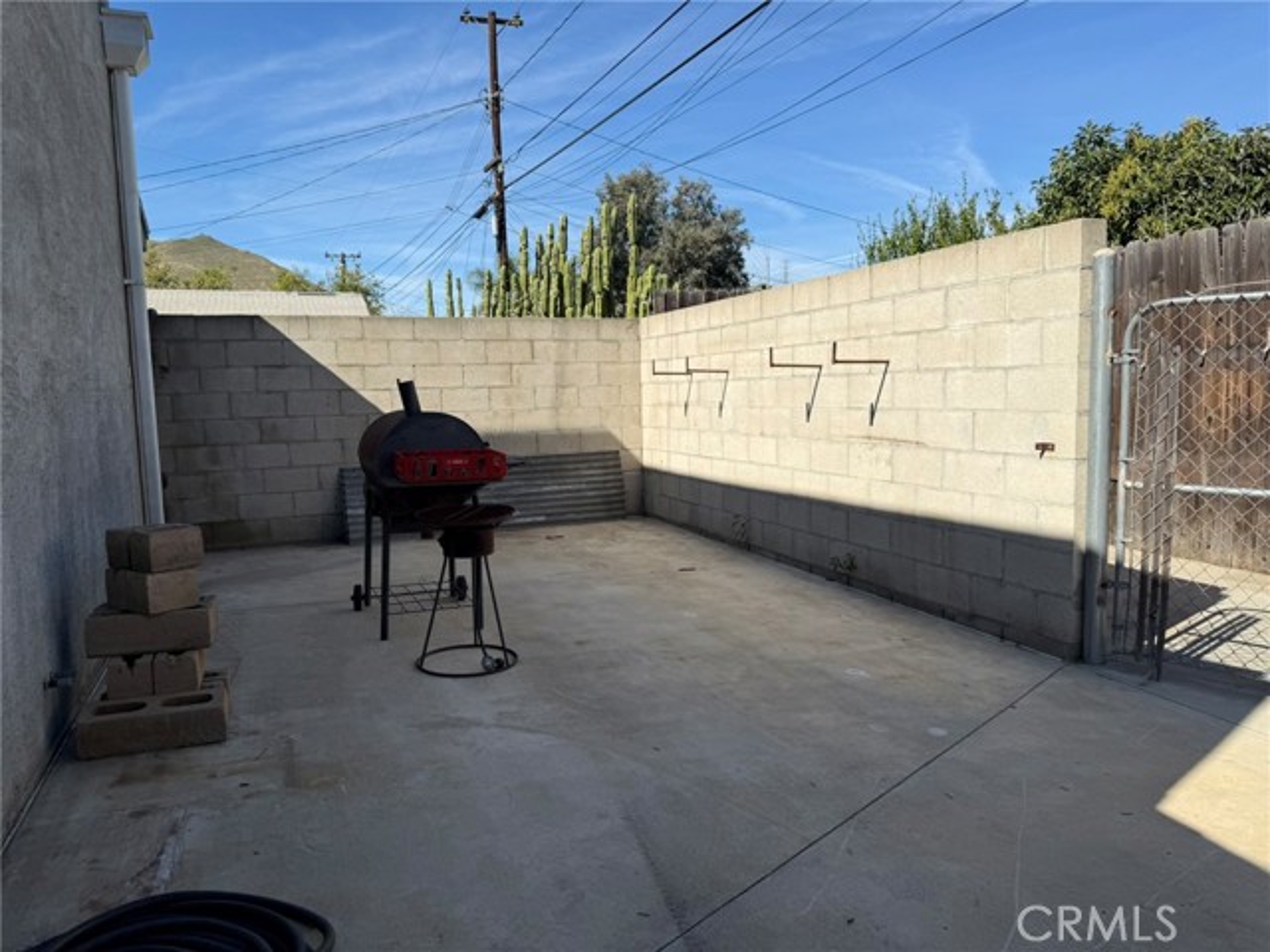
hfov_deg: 71.6
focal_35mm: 24
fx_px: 881
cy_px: 476
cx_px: 635
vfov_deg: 56.8
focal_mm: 6.76
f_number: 1.78
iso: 80
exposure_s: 1/5319
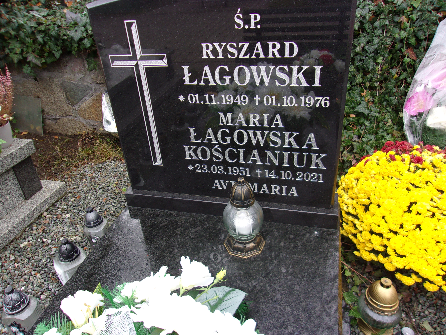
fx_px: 348
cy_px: 168
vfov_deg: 51.4
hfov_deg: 65.3
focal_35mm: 27
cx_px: 223
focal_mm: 4.9
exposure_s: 1/38
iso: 80
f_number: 3
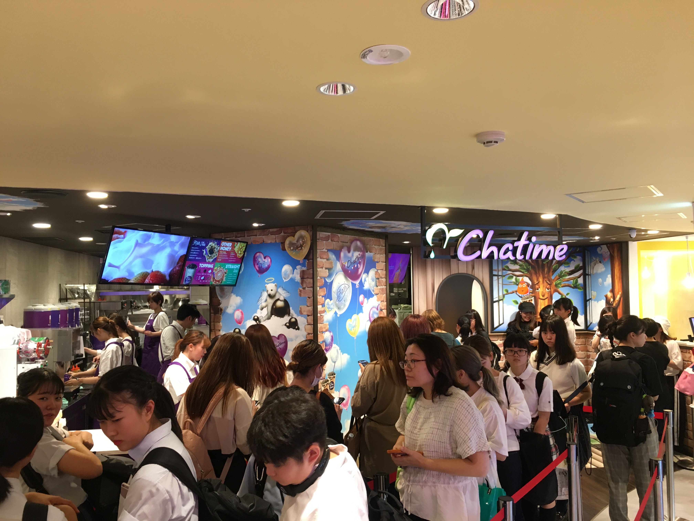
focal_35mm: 29
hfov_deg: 61.7
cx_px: 347
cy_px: 260
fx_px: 581
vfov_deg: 48.2
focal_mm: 4.15
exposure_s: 1/30
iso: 80
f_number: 2.2
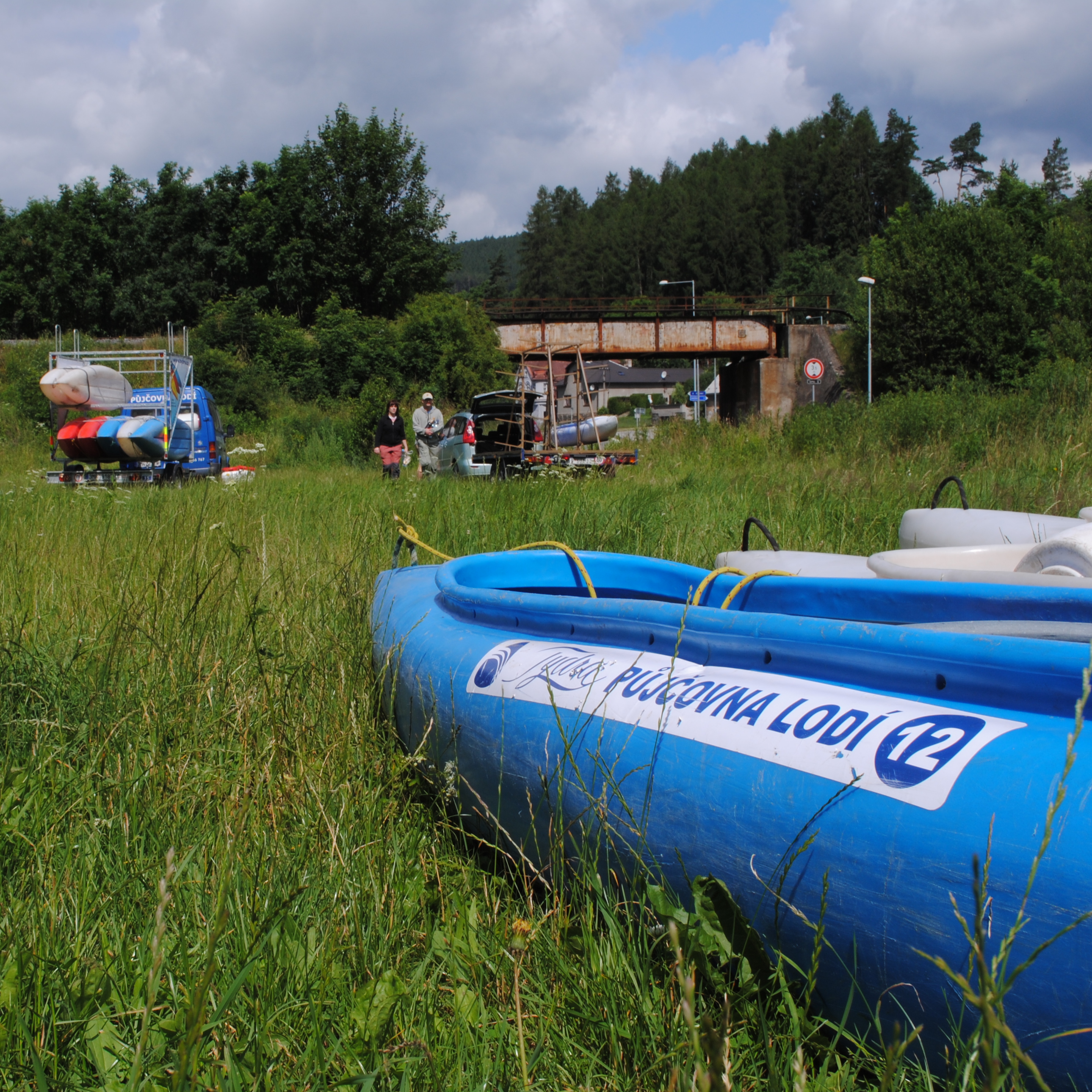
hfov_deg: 36.4
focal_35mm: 46
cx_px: 360
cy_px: 546
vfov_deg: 36.8
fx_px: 1642
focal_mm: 24
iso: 100
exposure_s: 1/100
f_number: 16
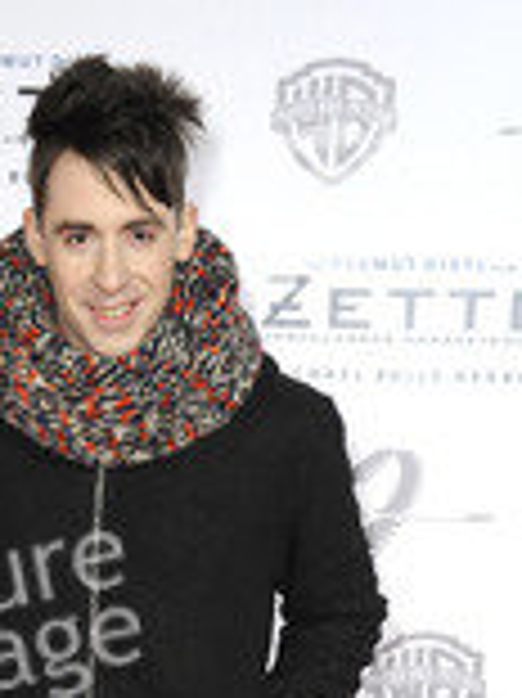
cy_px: 865
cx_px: 40
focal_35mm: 129
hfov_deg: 11.4
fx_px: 2597
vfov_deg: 14.7
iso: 800
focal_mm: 52
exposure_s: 1/160
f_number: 5.6
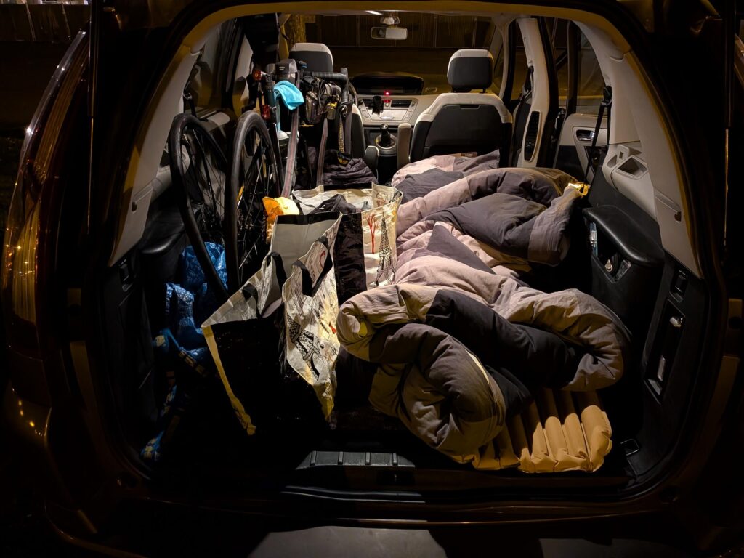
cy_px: 279
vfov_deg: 56.8
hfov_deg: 71.6
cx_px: 372
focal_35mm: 24
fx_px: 516
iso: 1679
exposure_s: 1/16.7
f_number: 1.7
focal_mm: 4.53
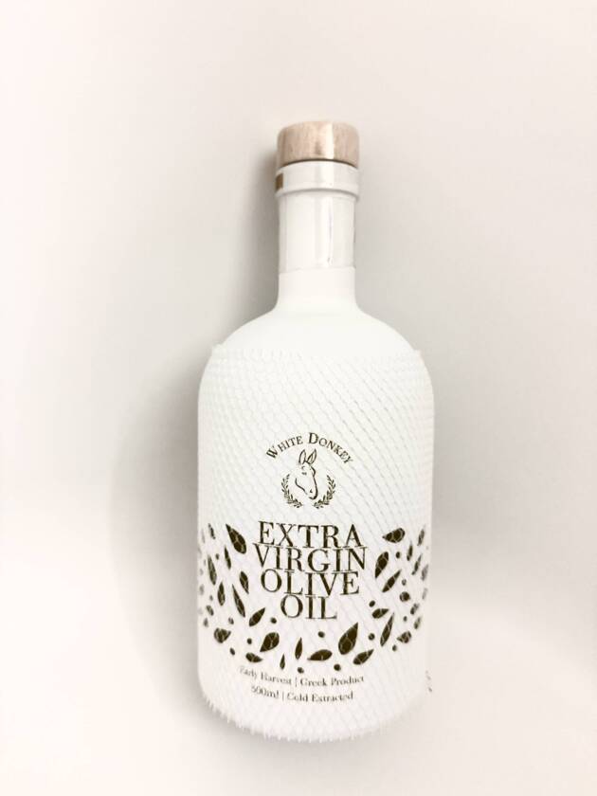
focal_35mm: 24
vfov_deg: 71.6
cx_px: 298
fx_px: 552
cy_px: 398
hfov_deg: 56.8
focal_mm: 6.76
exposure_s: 1/50
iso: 640
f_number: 1.78
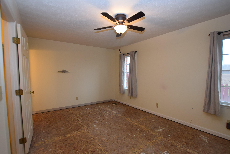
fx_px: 102
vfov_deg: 73.8
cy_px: 82
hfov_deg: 96.7
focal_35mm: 16
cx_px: 117
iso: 800
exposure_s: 1/80
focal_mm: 10
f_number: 4.5
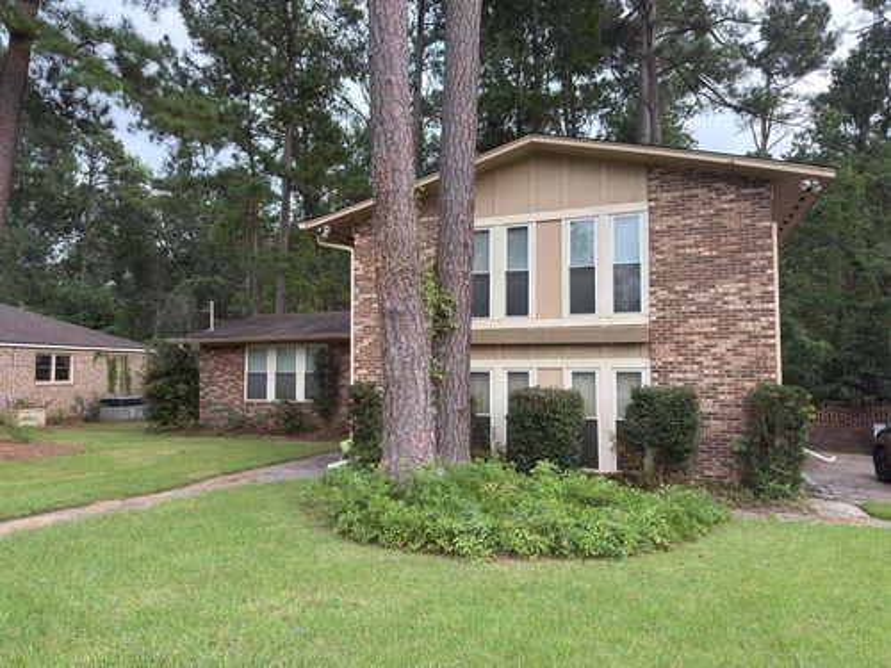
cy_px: 334
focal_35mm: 24
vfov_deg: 56.8
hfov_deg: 71.6
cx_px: 446
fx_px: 618
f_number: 1.78
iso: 80
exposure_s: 1/383
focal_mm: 6.76
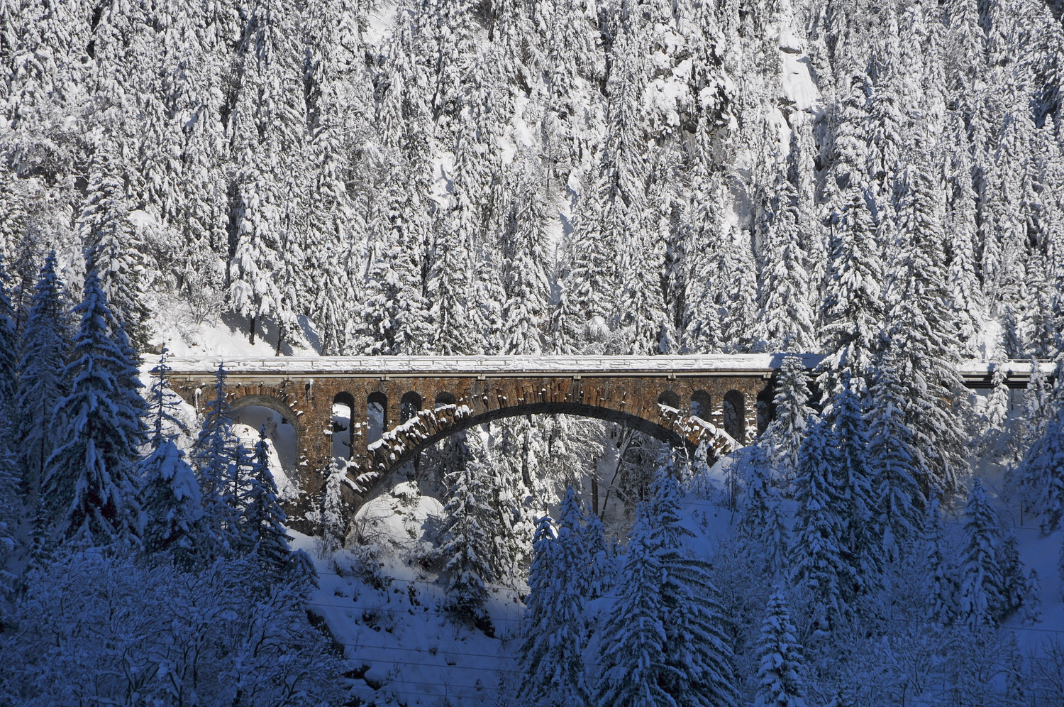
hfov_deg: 16.1
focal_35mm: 128
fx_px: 3763
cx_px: 532
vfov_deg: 10.7
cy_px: 354
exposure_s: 1/640
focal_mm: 85
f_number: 13
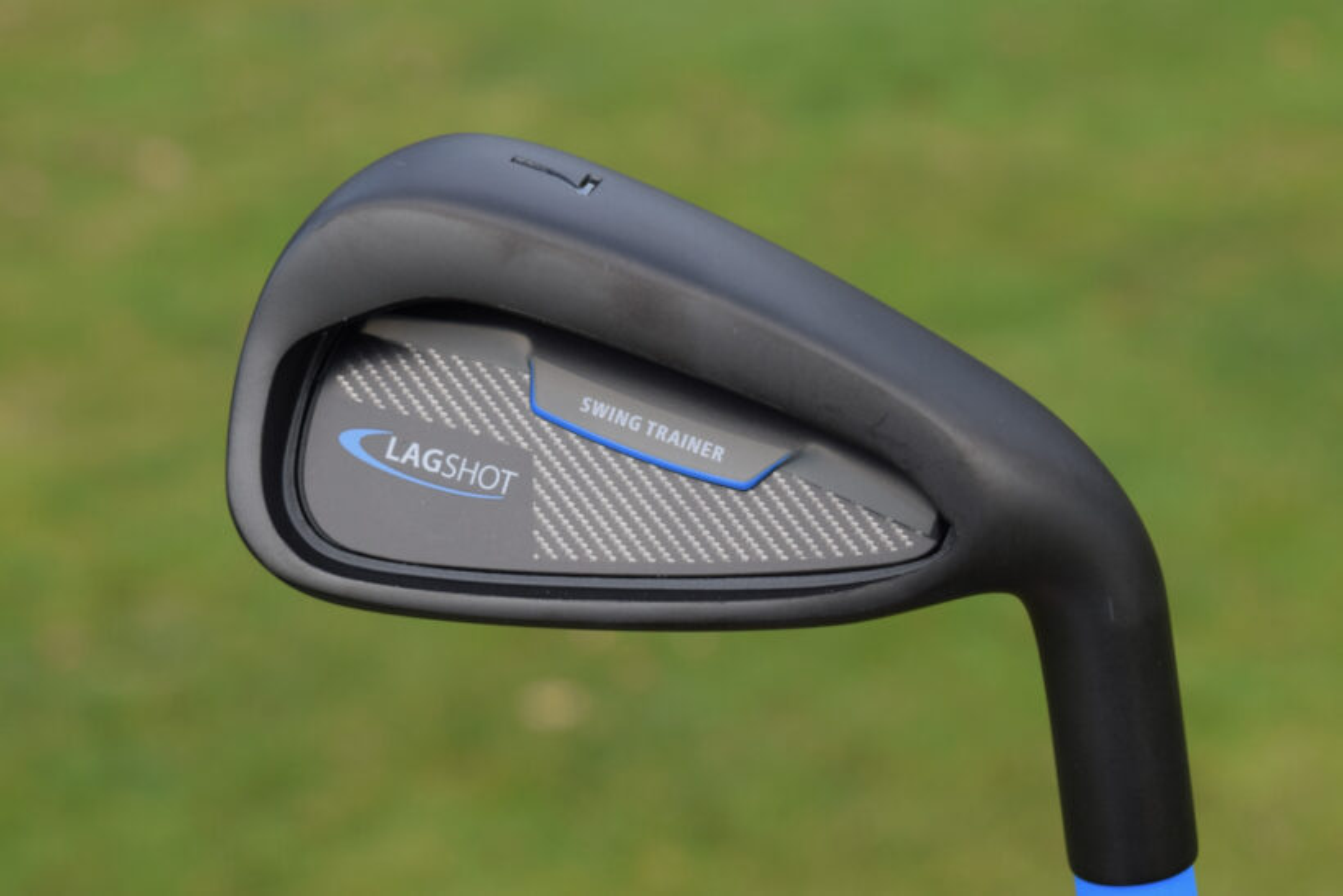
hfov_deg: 28.1
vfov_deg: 18.9
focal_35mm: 72
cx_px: 672
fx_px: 2686
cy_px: 448
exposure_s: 1/250
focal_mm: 48
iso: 320
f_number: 8
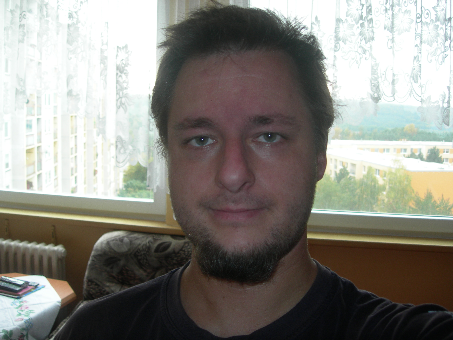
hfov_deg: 49.0
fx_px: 497
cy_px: 170
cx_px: 226
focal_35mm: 38
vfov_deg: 37.7
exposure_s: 1/30
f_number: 2.8
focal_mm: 7.8
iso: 50
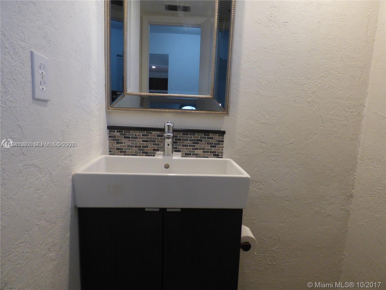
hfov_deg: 81.7
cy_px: 145
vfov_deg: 66.0
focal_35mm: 20
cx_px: 193
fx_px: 223
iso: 200
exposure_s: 1/60
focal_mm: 3.58
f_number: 2.8
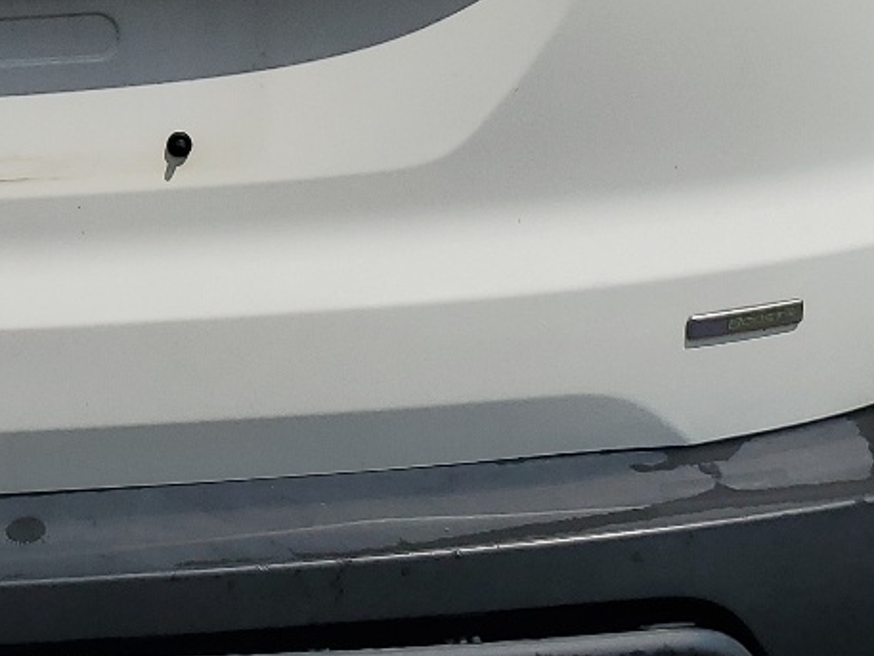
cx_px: -17
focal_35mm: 91
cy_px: -96
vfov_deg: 15.7
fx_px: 2298
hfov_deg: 20.8
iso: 51
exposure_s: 1/10000
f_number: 1.5
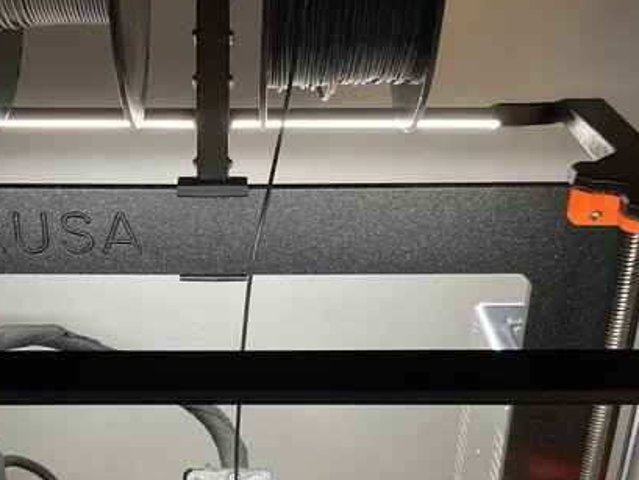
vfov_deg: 25.3
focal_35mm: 57
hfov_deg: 33.6
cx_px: 230
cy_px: 373
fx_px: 1053
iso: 200
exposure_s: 1/60
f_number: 1.8
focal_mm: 3.99
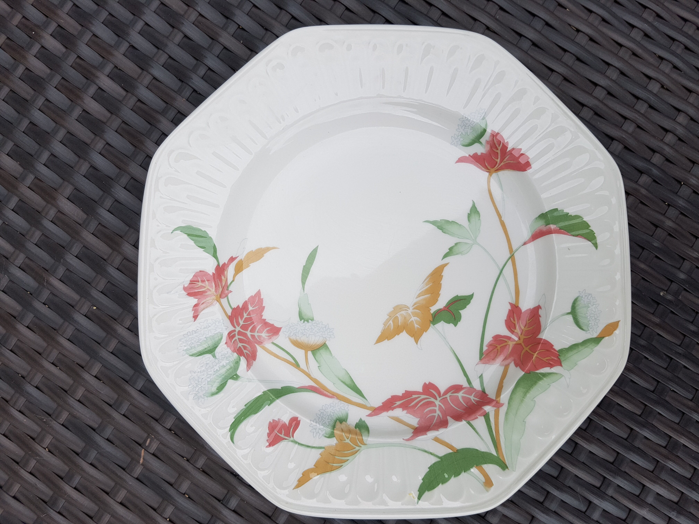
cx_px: 350
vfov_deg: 53.1
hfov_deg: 67.3
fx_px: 525
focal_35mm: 26
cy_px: 262
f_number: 1.7
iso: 50
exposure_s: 1/1576
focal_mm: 4.2
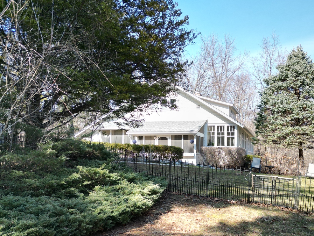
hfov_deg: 51.6
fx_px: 318
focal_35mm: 35
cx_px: 211
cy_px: 147
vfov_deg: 40.4
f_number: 1.7
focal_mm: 6.72
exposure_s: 1/400
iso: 100
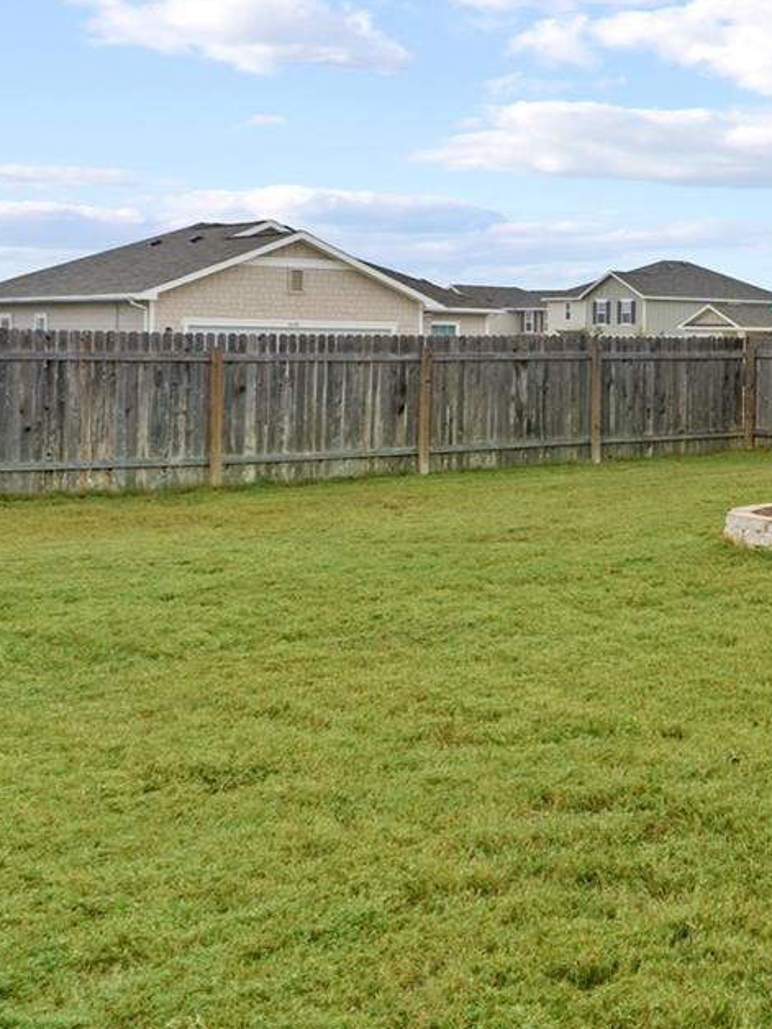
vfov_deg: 40.0
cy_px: 360
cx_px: 1260
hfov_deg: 22.8
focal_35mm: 47
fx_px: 1398
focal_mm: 10
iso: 250
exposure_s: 1/10
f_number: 11
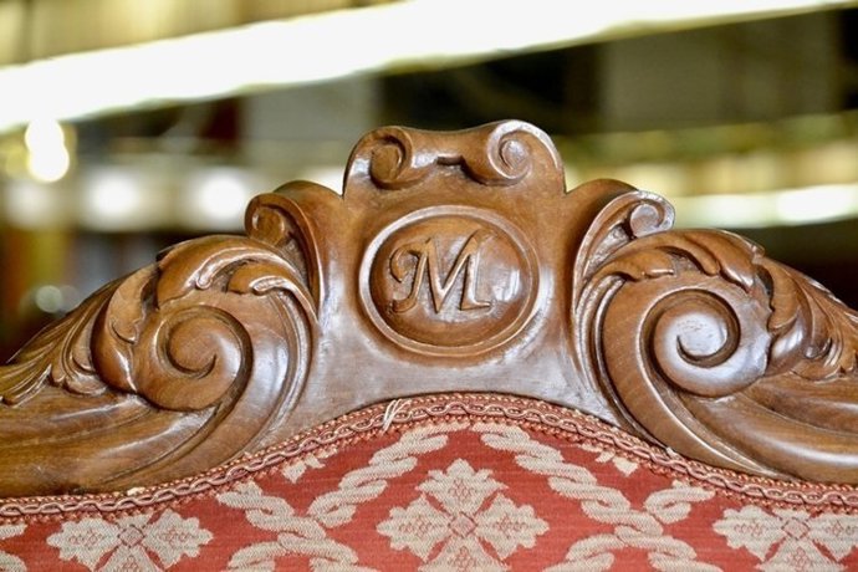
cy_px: 286
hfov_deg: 16.1
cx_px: 429
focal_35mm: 128
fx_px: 3039
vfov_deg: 10.8
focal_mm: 85
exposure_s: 1/25
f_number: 5.6
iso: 3200
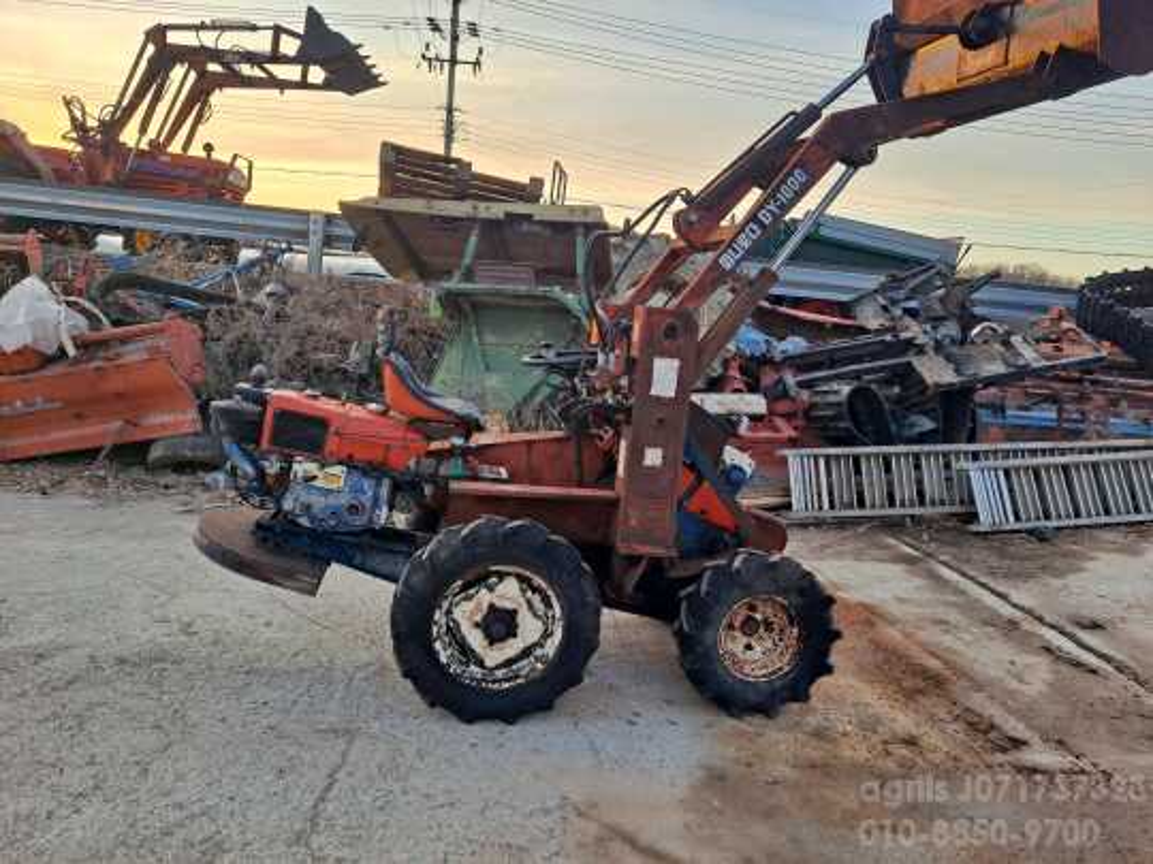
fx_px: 833
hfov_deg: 69.4
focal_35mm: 25
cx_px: 576
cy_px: 432
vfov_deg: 54.9
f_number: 2
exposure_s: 1/175
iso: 32
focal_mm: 4.6
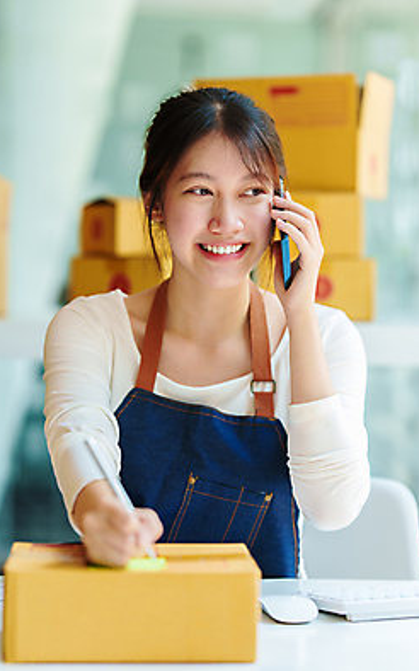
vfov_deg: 23.6
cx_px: 205
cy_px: 339
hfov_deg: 14.8
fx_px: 1609
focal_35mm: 88
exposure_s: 1/200
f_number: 2
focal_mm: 85
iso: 100
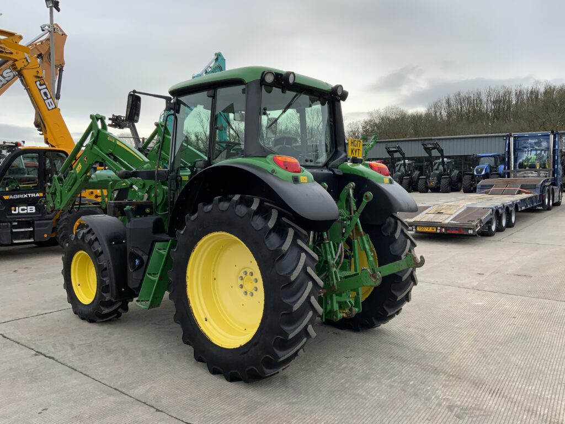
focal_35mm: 29
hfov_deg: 61.7
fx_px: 473
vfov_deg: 48.2
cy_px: 212
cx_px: 282
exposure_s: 1/1055
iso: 16
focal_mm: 3
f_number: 1.8
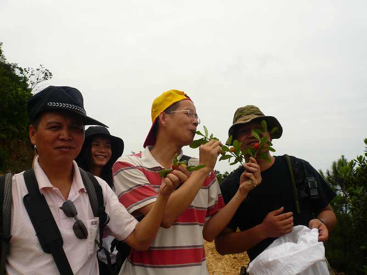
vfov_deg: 49.7
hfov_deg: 63.4
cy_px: 138
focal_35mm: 28
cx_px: 184
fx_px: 297
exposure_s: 1/320
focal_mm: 4.6
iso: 100
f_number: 8
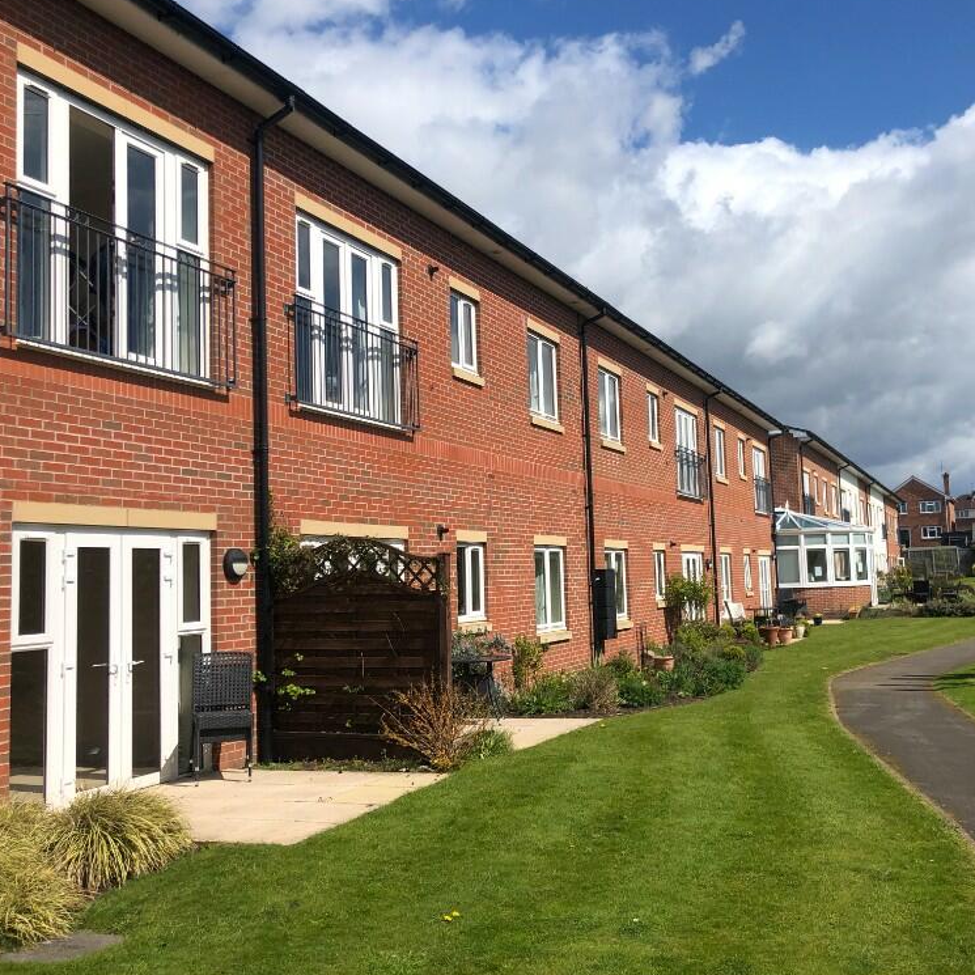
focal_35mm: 34
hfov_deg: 48.1
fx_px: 1083
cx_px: 598
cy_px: 483
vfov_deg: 48.4
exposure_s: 1/3690
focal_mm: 4
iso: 25
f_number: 1.8
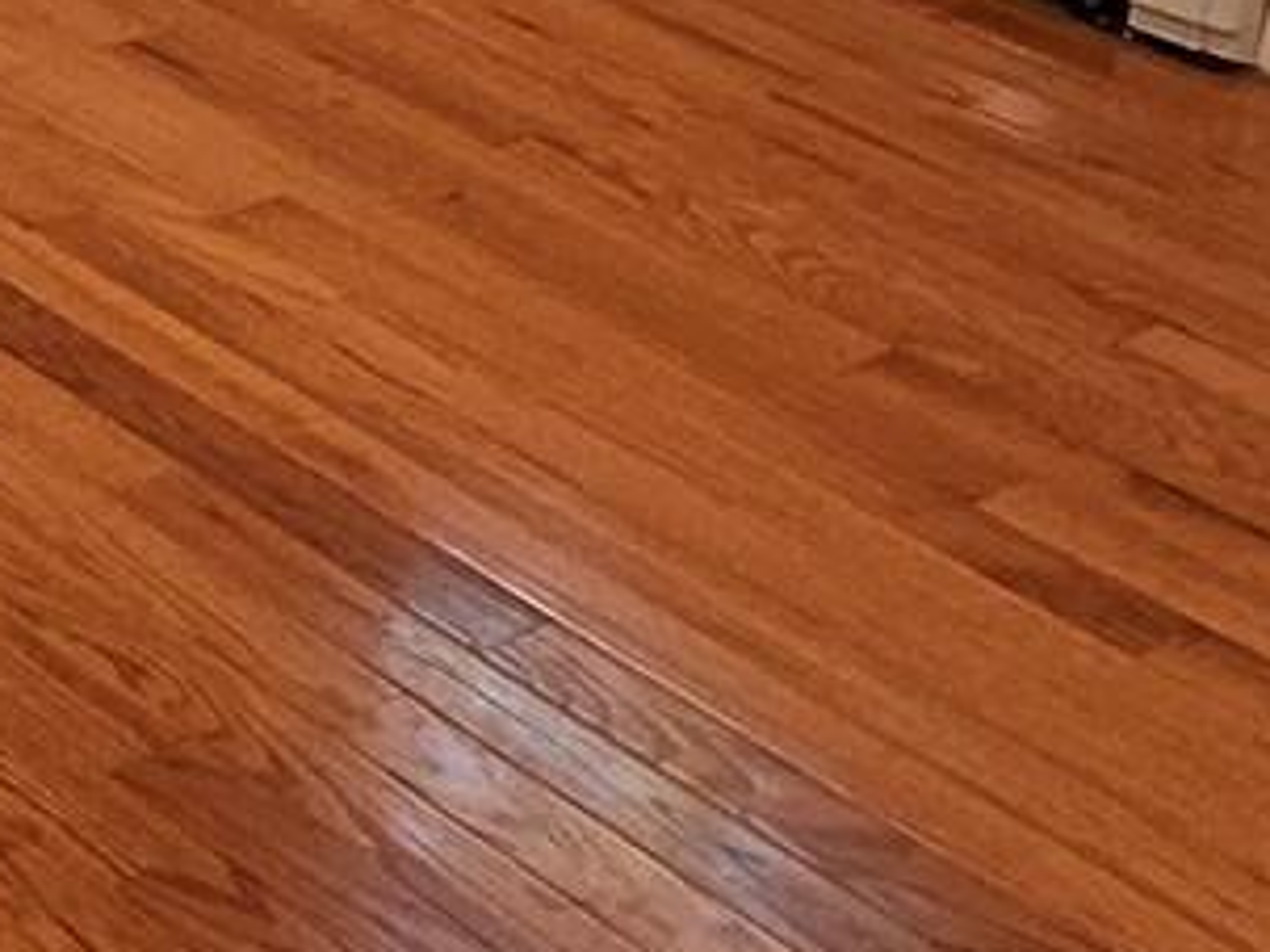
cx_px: -993
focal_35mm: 88
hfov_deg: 17.9
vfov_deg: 15.1
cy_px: -629
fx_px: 3227
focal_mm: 1.7
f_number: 2.2
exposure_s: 1/60
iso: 125
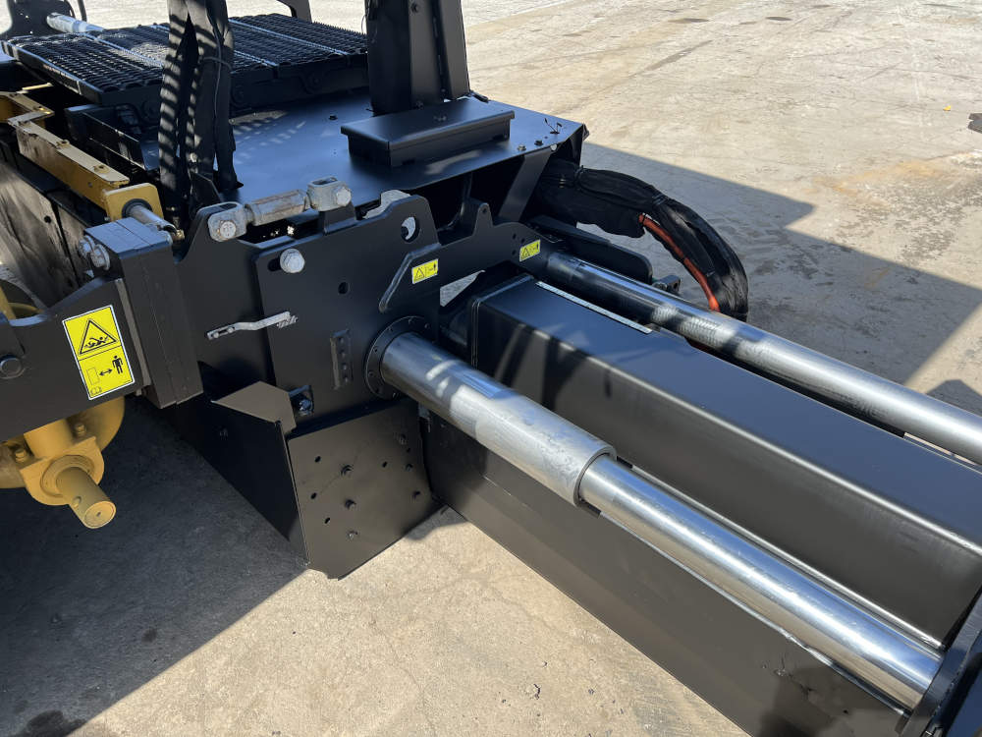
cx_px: 491
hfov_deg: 67.3
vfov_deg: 53.1
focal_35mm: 26
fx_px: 738
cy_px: 368
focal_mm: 5.7
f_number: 1.5
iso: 50
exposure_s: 1/1488
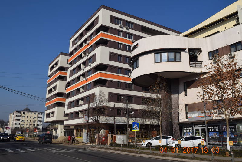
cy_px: 81
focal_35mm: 33
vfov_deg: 40.0
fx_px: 222
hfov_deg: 57.2
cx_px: 121
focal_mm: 22
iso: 200
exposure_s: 1/500
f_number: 11
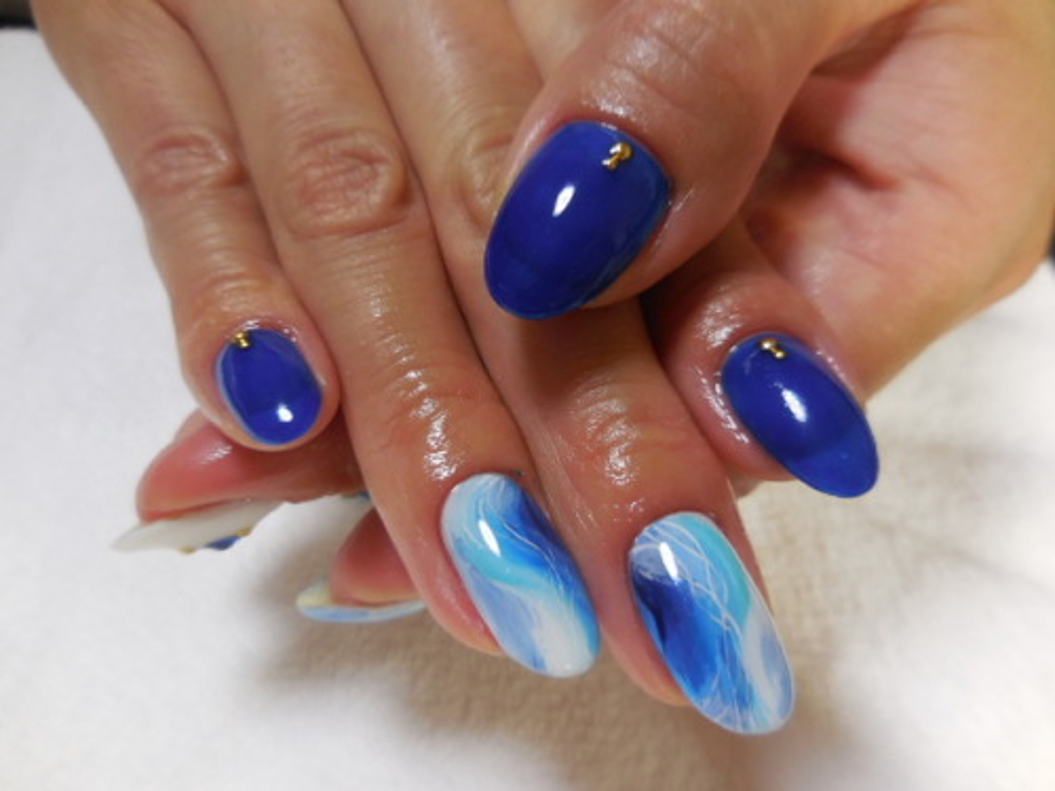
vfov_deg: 54.9
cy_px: 396
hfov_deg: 69.4
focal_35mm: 25
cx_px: 528
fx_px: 762
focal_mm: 4.5
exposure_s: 1/30
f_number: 3.3
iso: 180
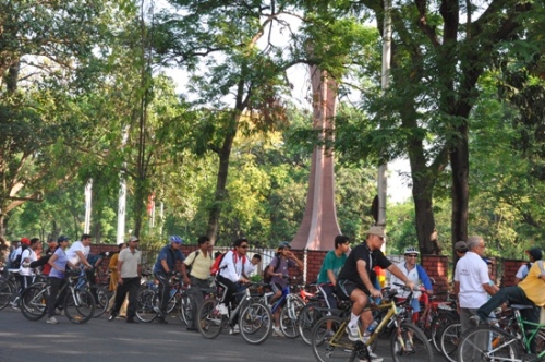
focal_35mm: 60
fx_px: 907
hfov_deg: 33.4
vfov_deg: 22.6
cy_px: 181
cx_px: 272
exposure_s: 1/200
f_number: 7.1
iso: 400
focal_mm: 40
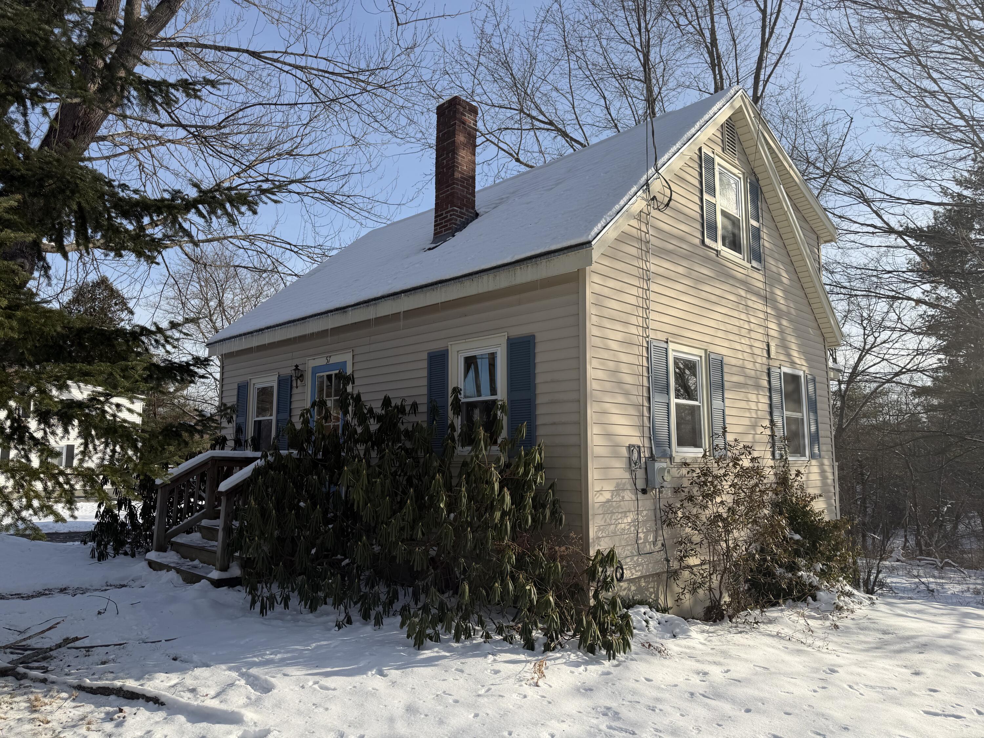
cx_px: 492
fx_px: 682
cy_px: 369
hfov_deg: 71.6
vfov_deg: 56.8
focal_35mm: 24
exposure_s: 1/4673
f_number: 1.78
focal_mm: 6.76
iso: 80
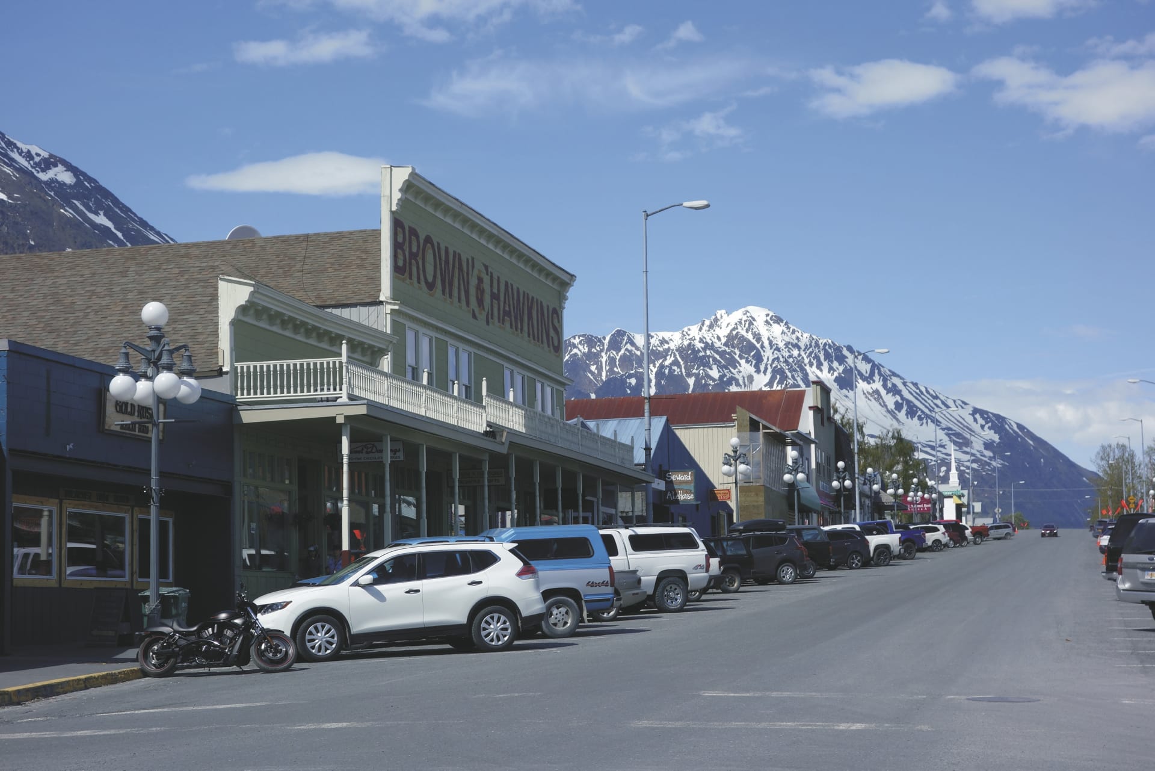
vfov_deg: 19.7
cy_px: 386
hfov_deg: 29.2
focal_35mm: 69
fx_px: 2214
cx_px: 578
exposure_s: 1/800
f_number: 5.6
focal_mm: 25.63
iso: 125
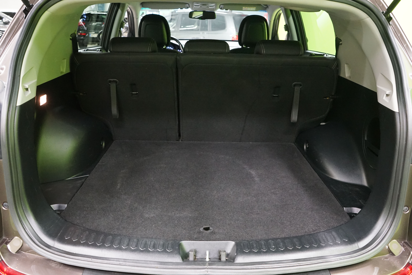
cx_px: 206
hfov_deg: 65.5
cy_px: 138
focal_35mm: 28
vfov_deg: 46.4
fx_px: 320
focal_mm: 28
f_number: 7.1
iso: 6400
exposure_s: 1/25
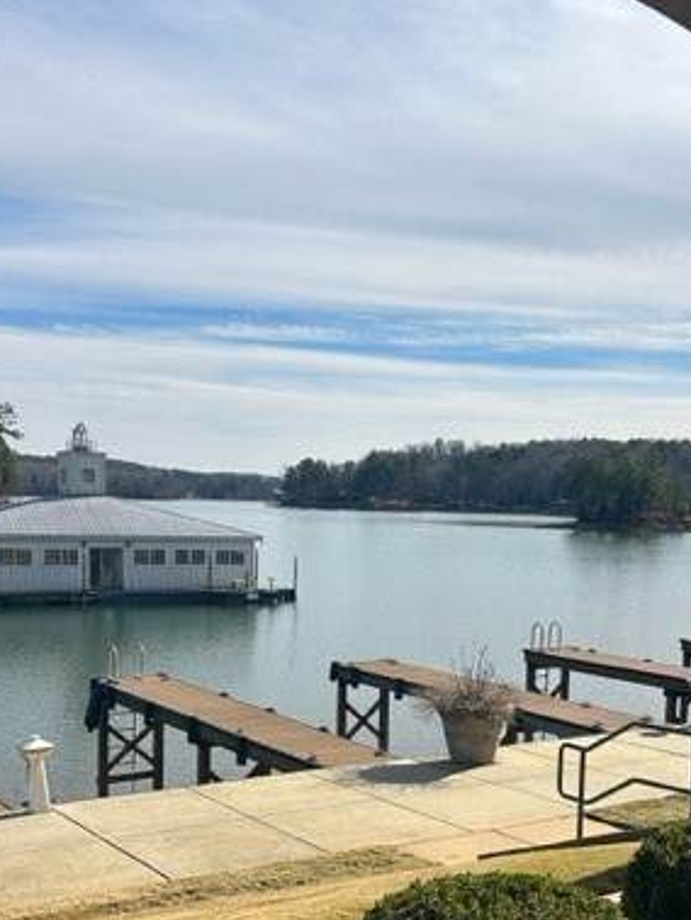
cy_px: 655
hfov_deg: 32.9
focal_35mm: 44
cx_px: 355
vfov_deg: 42.0
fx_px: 1170
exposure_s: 1/6993
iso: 50
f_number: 1.5
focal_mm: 5.7
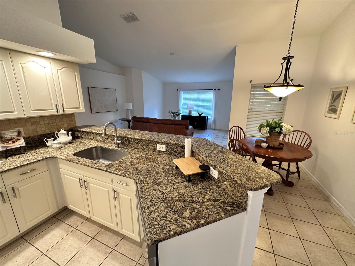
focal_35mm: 14
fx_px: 144
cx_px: 178
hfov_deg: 102.1
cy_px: 133
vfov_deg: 85.7
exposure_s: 1/60
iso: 160
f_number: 2.2
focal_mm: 2.22
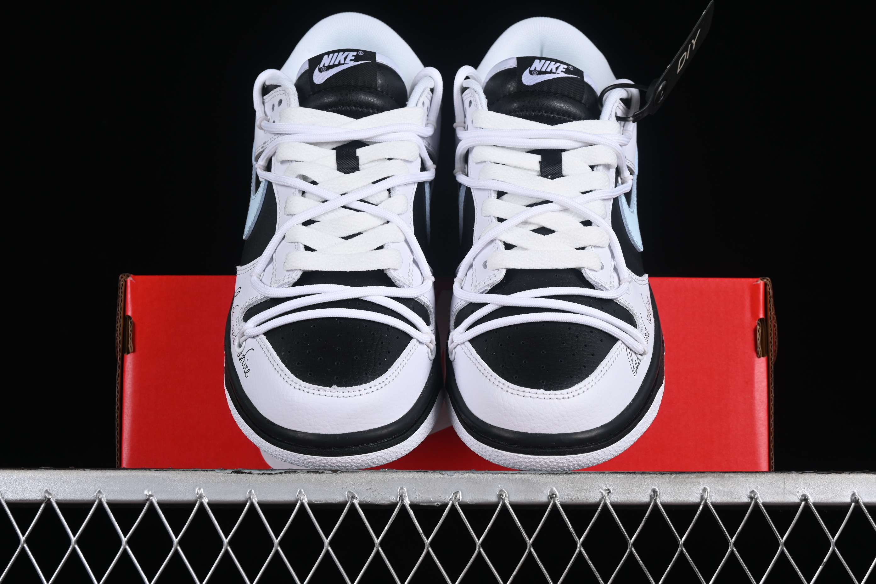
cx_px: 438
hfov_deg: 27.0
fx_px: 1825
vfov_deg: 18.2
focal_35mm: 75
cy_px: 292
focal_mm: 50
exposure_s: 1/60
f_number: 8
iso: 160
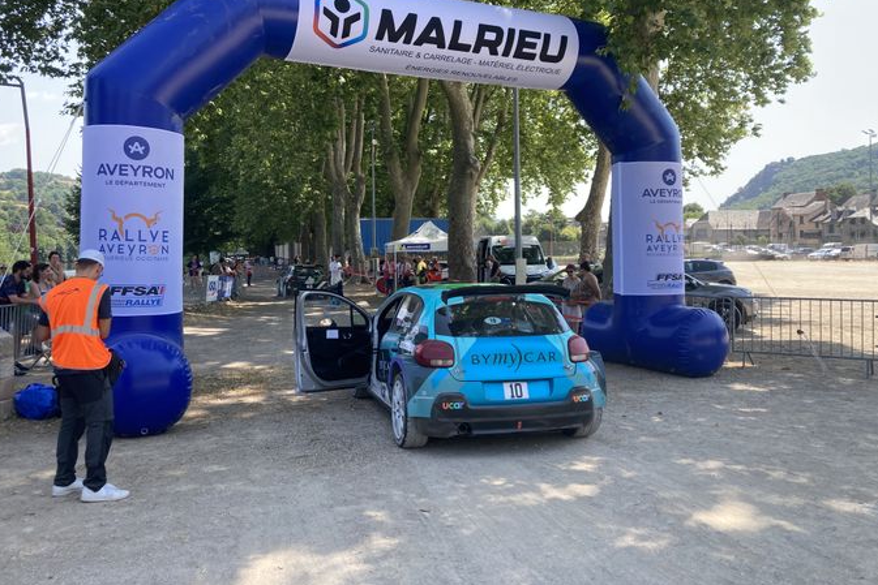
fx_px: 732
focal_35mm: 30
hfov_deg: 61.9
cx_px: 431
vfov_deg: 43.6
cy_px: 261
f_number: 1.8
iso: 20
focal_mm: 3.99
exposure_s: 1/506
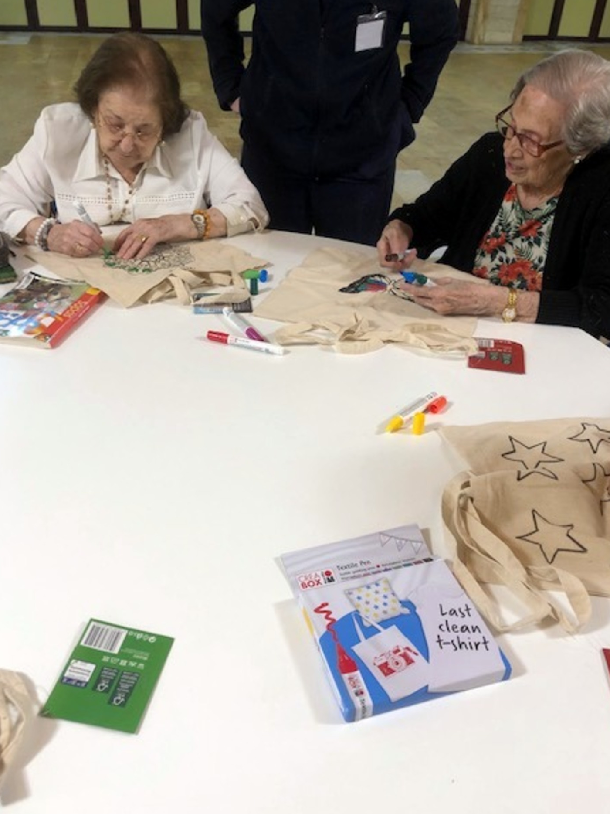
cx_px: 296
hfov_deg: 46.8
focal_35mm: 30
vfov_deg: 59.9
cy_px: 426
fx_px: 705
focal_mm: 4
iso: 40
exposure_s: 1/20
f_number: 1.8
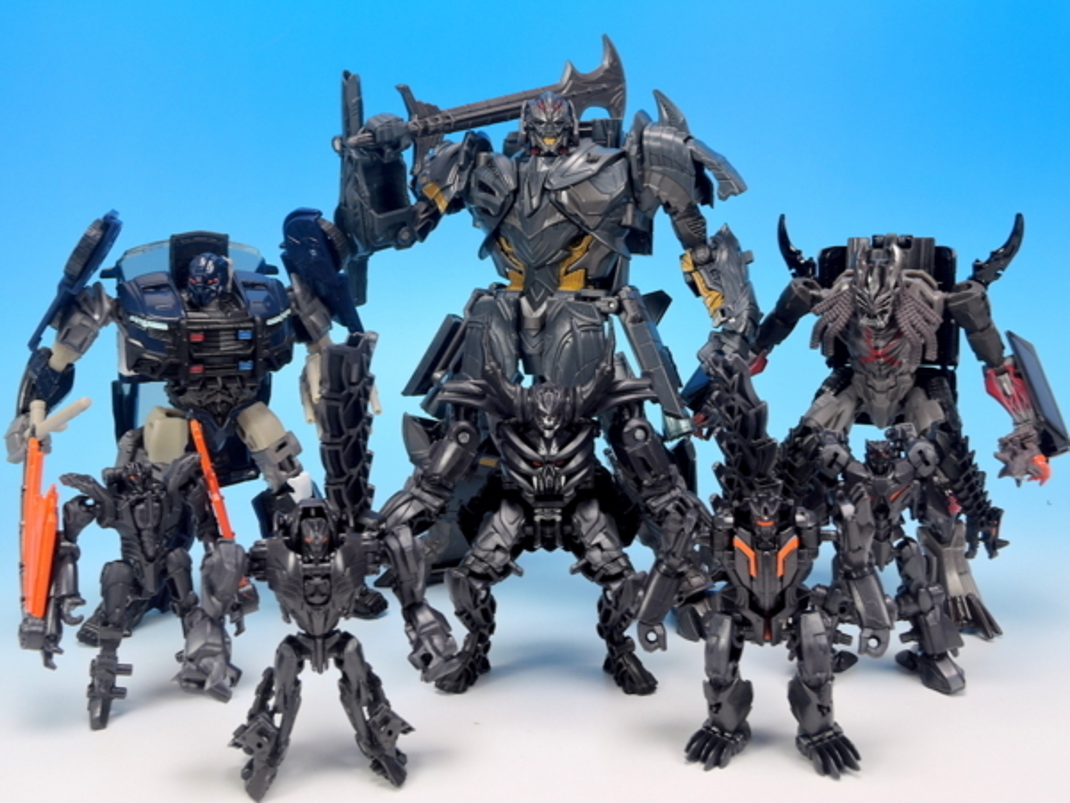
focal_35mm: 40
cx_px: 535
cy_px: 402
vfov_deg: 36.0
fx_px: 1236
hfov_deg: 46.8
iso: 80
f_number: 5.6
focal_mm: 8.6
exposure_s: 1/1.3
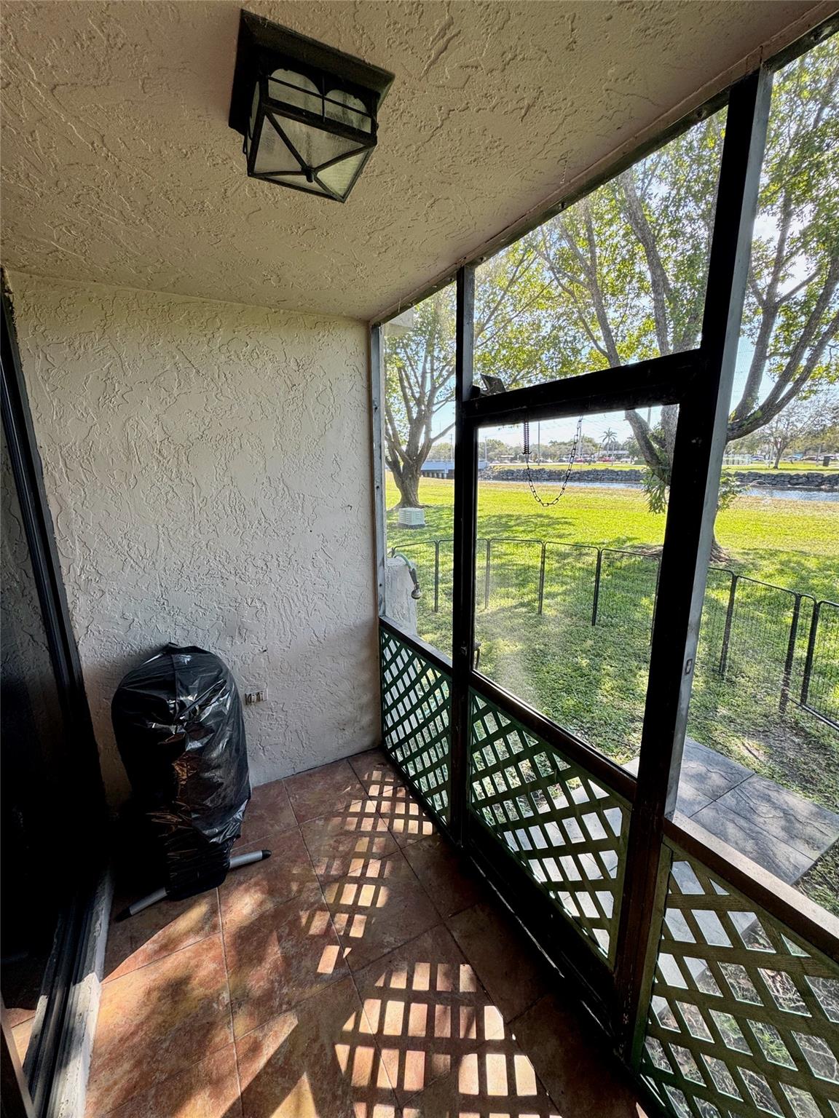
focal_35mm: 14
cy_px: 559
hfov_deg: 85.7
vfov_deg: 102.1
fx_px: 452
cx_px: 420
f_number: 2.2
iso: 40
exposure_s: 1/99
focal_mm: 2.22
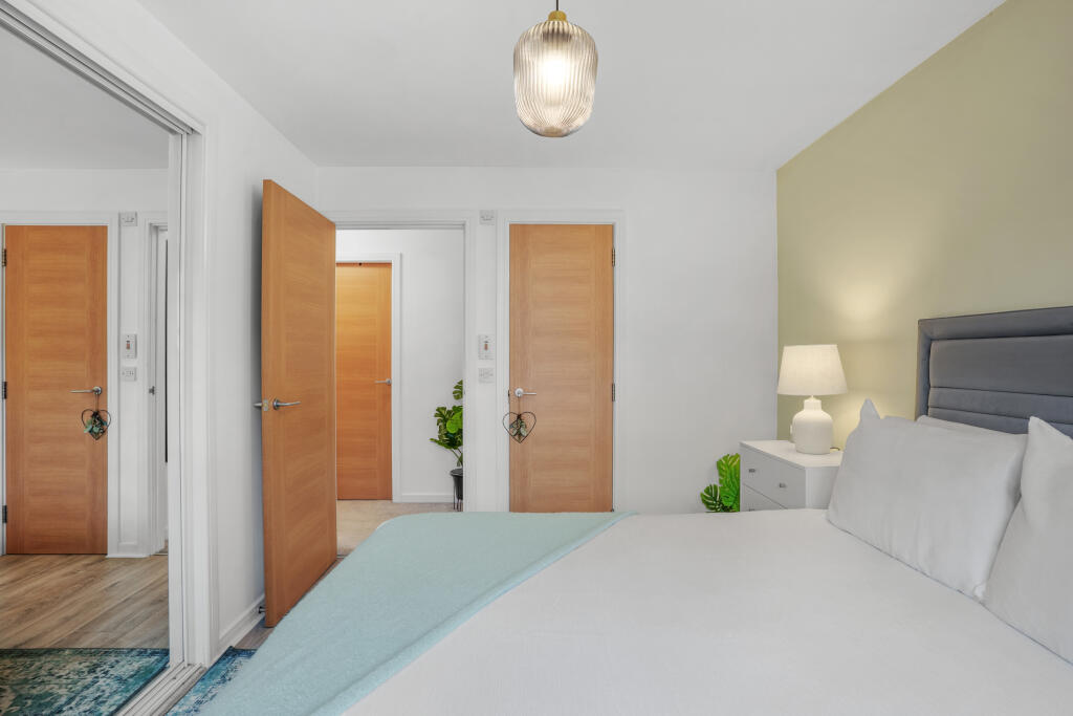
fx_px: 507
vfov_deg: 70.5
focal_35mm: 17
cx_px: 536
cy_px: 358
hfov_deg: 93.3
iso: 250
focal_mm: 17
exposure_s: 1/1.67
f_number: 8
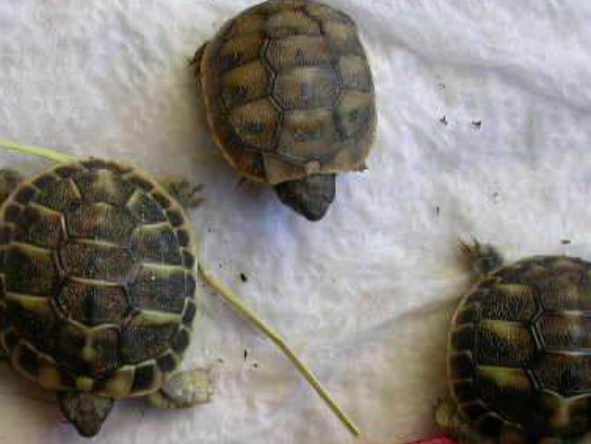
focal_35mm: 107
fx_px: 1827
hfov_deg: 18.3
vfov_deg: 13.8
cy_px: 295
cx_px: 169
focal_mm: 13.1
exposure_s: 1/59.9
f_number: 5.1
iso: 100
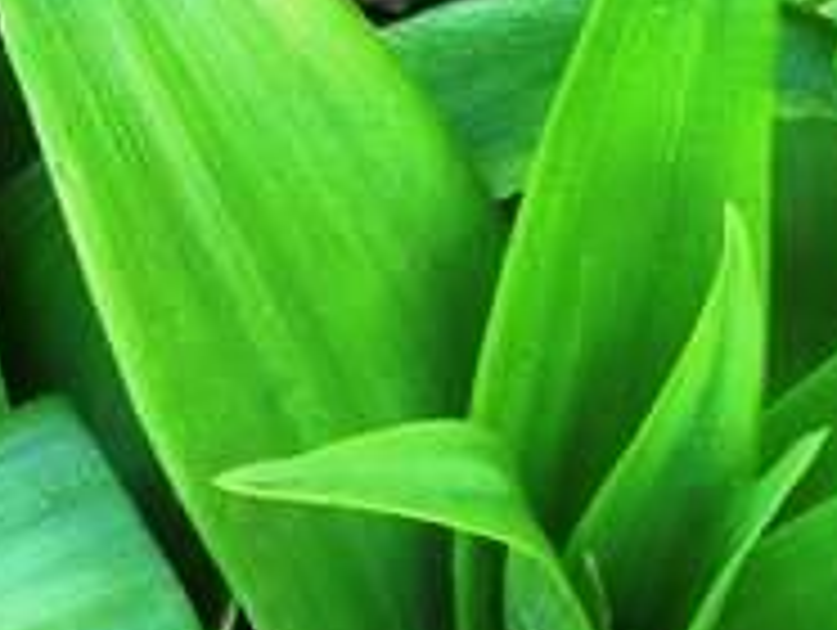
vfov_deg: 5.4
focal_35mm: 275
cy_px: 297
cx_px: 724
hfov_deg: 7.2
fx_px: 6658
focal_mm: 21.2
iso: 140
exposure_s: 1/50
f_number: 3.2
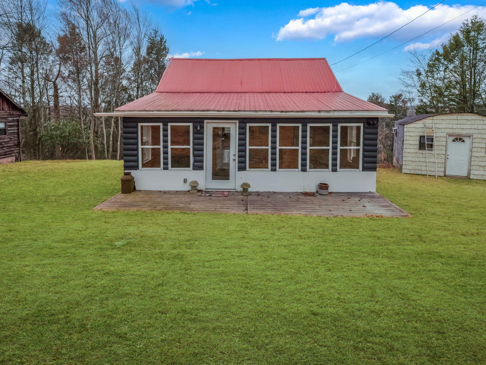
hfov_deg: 91.0
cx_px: 252
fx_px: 239
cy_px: 148
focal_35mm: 17
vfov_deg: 74.0
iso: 200
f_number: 3.2
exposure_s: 1/800
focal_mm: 7
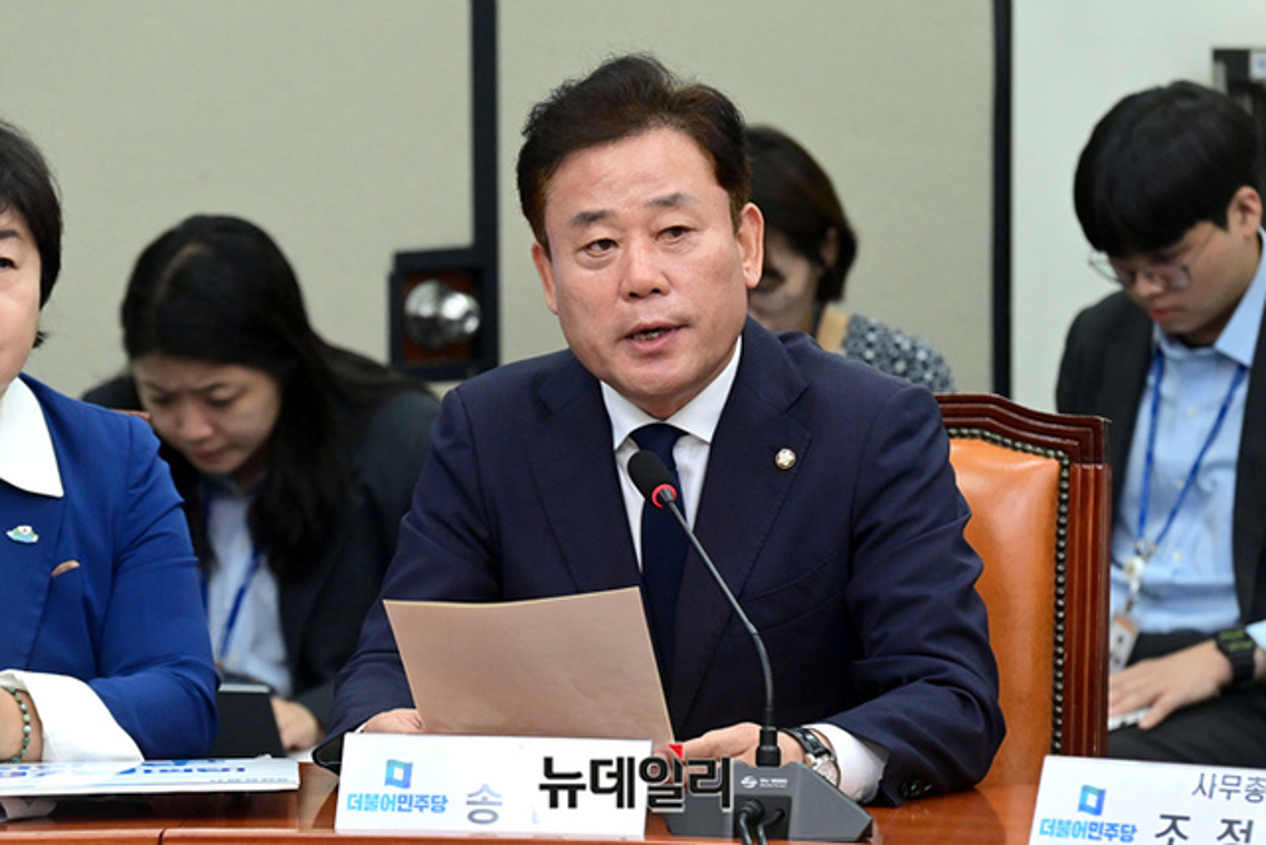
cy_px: 422
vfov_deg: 5.5
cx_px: 633
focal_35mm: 250
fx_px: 8793
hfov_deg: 8.2
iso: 6400
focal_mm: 250
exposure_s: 1/320
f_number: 8
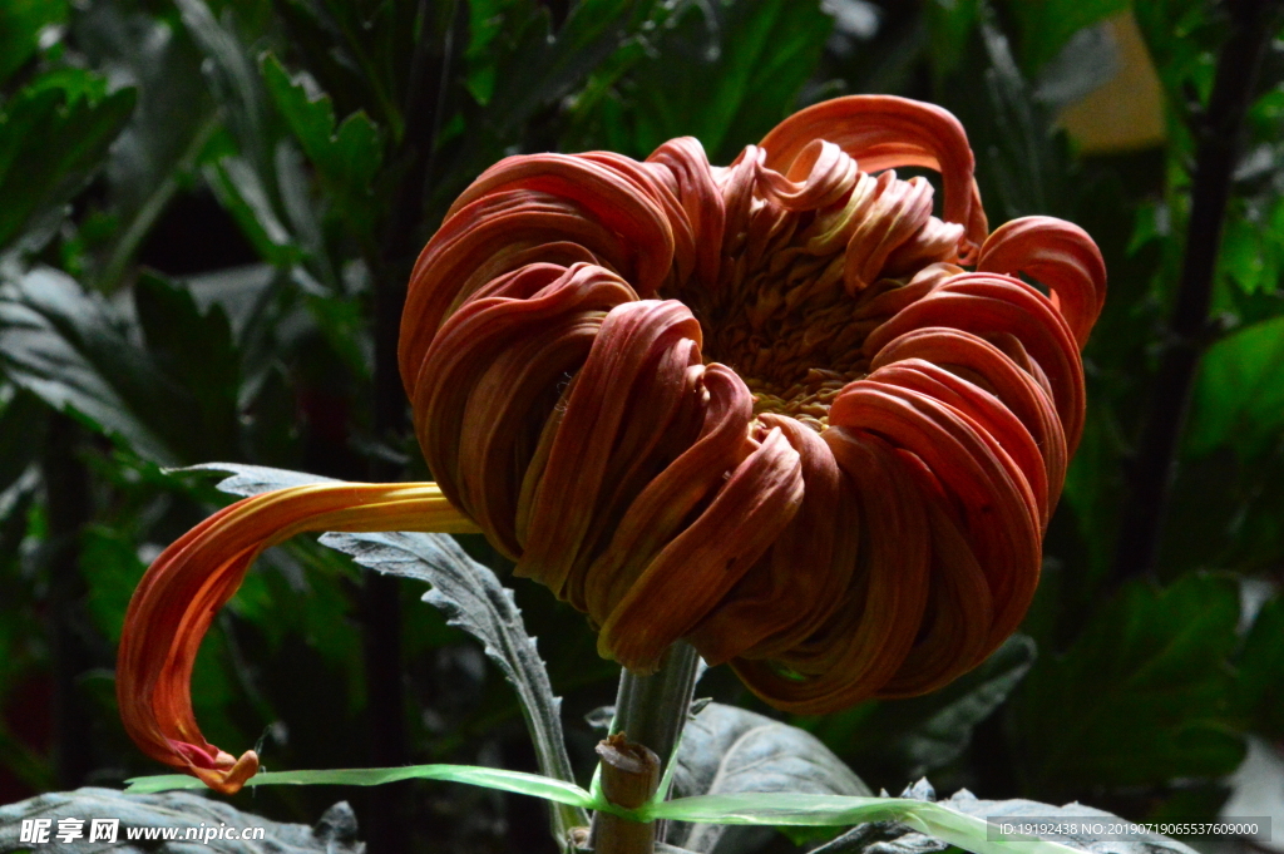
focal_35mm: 420
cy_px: 427
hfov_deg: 4.9
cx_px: 642
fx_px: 14968
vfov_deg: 3.3
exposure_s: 1/160
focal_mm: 280
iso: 6400
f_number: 25
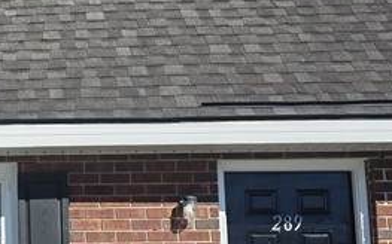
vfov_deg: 13.7
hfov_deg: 20.6
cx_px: -66
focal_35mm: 95
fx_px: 1014
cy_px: 174
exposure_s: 1/5608
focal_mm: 6.3
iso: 80
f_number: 1.7
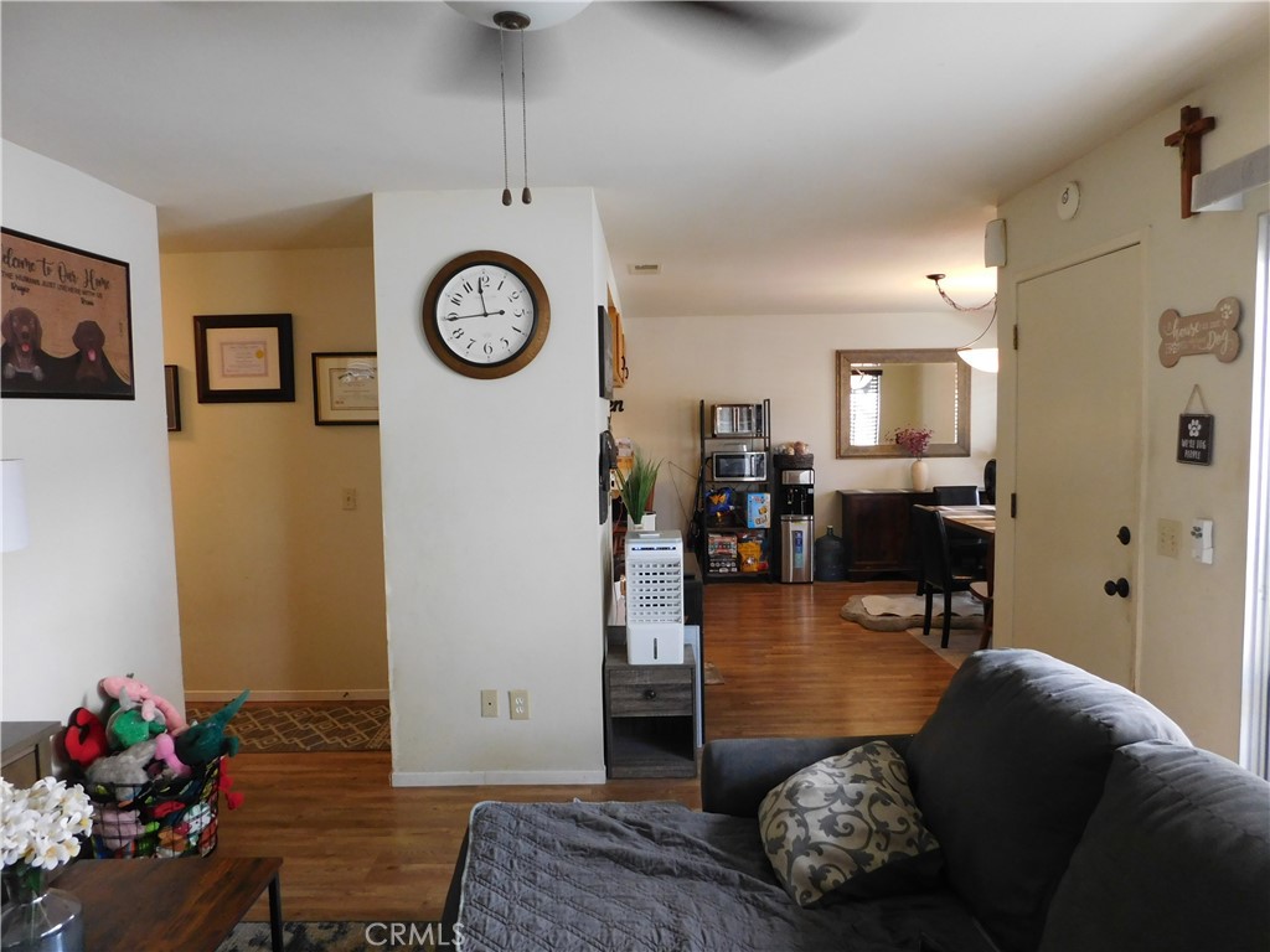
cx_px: 635
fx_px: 844
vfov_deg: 58.9
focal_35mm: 23
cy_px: 476
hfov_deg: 73.9
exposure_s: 1/30
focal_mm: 4
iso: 250
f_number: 3
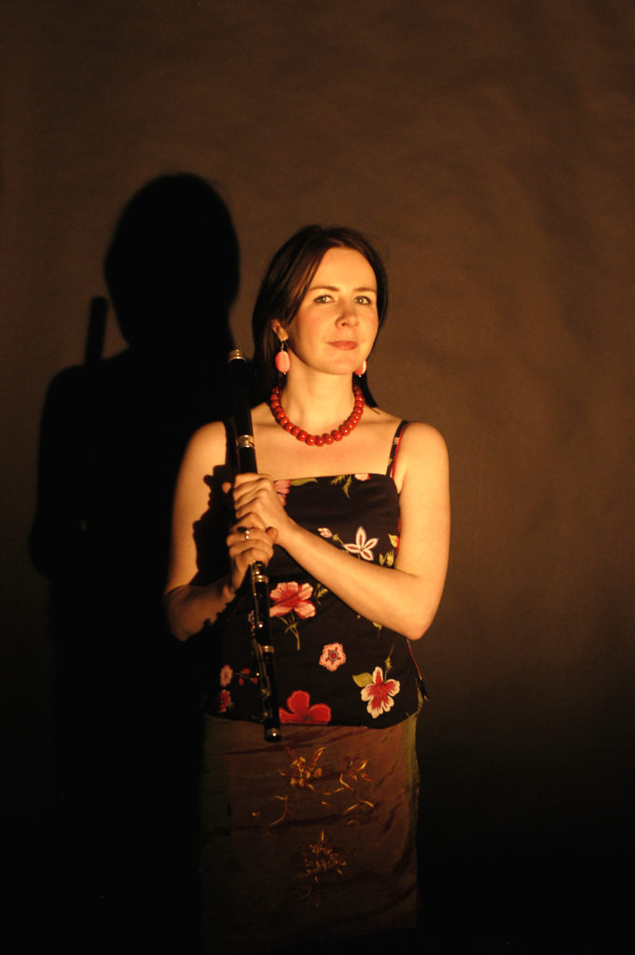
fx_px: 1749
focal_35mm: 66
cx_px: 318
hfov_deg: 20.6
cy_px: 478
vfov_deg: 30.5
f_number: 3.5
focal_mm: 44
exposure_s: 1/80
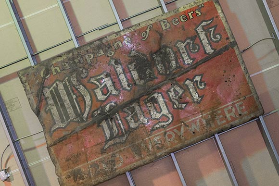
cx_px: 140
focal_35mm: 40
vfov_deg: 33.4
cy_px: 93
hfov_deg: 48.4
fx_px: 310
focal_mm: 40
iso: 2000
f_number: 6.7
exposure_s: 1/60
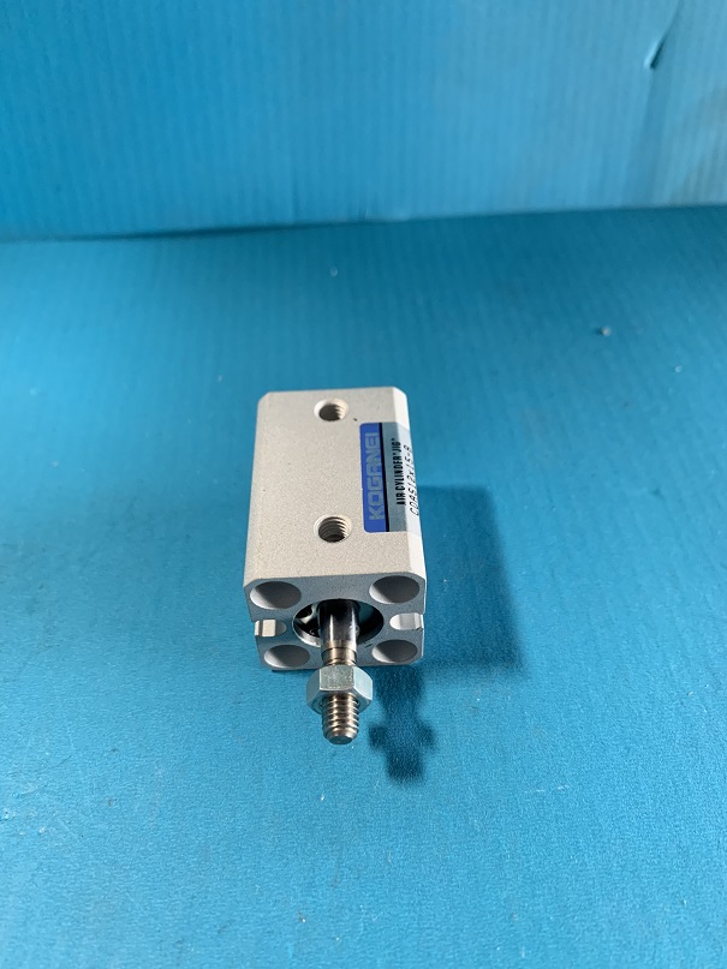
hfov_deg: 53.1
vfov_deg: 67.3
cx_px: 364
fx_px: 728
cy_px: 484
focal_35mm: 26
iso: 160
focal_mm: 4.25
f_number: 1.8
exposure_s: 1/60
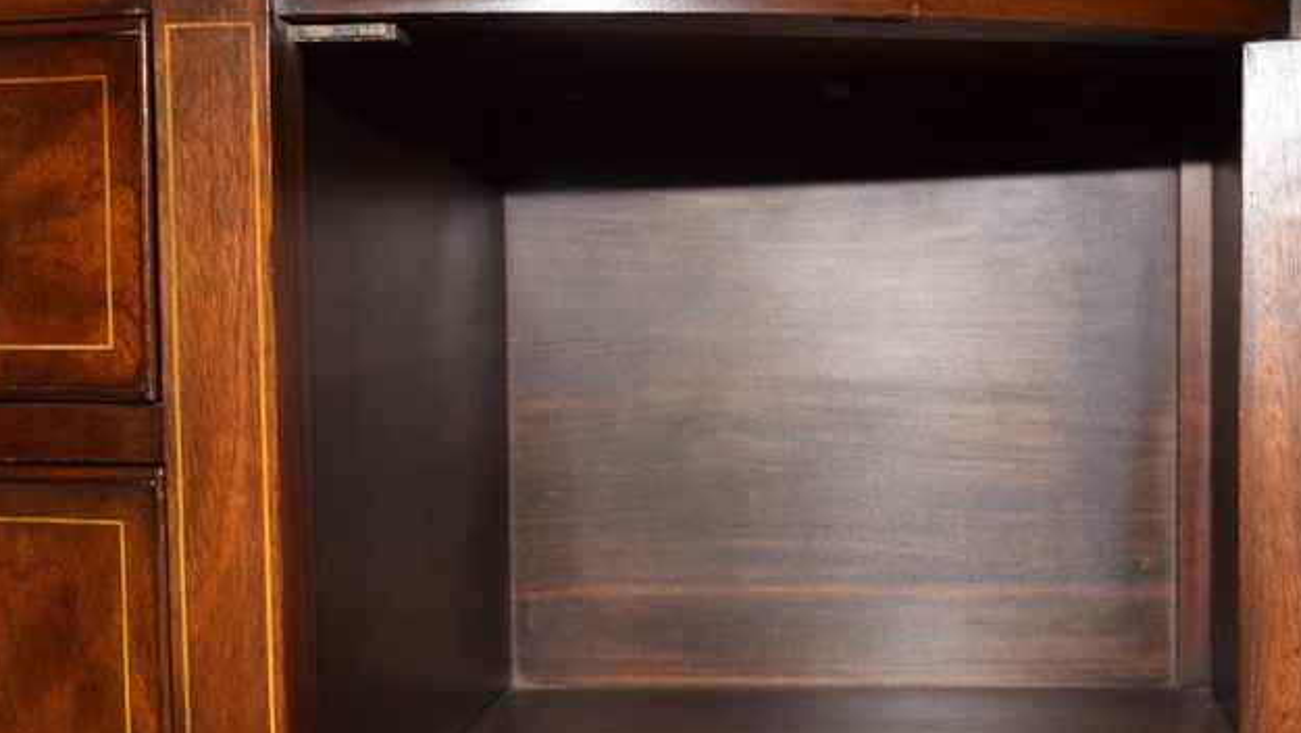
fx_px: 2341
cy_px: 470
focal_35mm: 68
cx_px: 858
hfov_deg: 30.8
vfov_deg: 17.8
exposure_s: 1/60
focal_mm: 27
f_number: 8
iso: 100
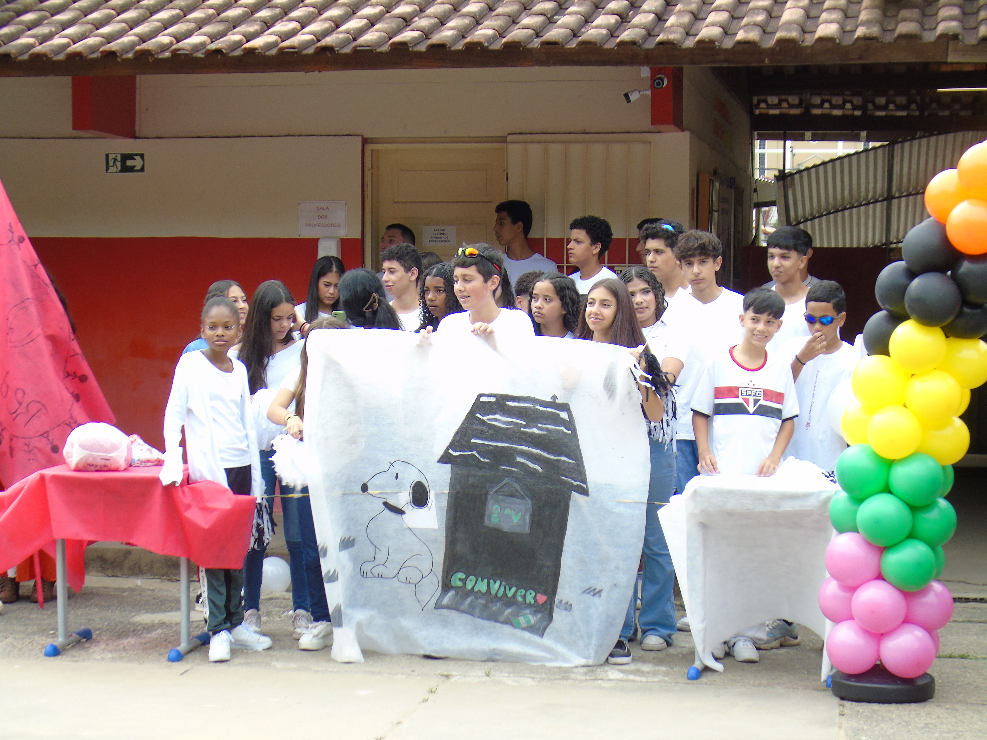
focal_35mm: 71
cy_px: 370
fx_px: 2024
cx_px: 494
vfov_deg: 20.7
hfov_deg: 27.4
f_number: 4.7
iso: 80
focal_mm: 13
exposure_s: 1/80
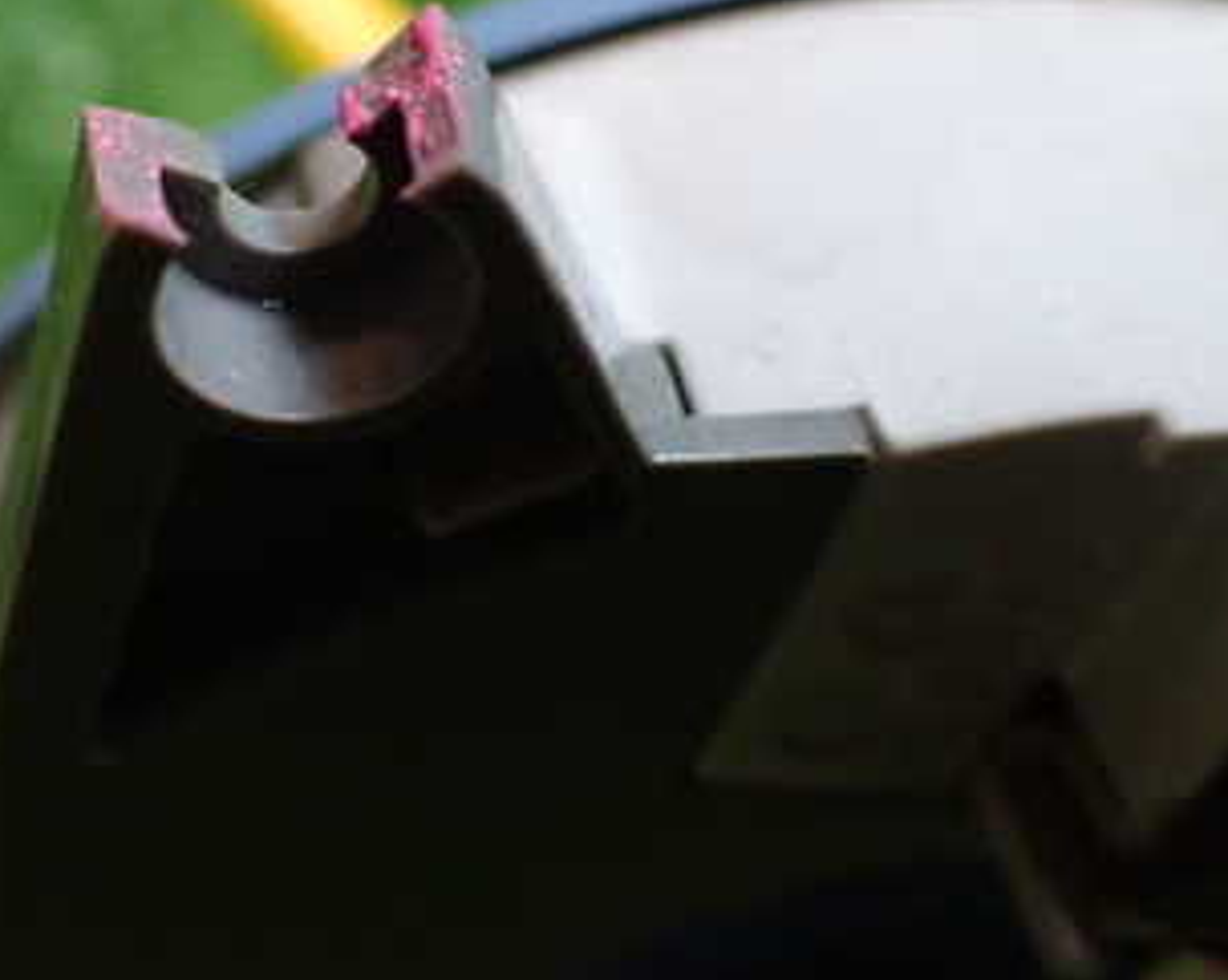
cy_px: 316
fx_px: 2107
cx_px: 344
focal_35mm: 58
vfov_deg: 26.0
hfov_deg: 32.0
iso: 1000
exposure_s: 1/30
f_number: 2.3
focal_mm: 5.4
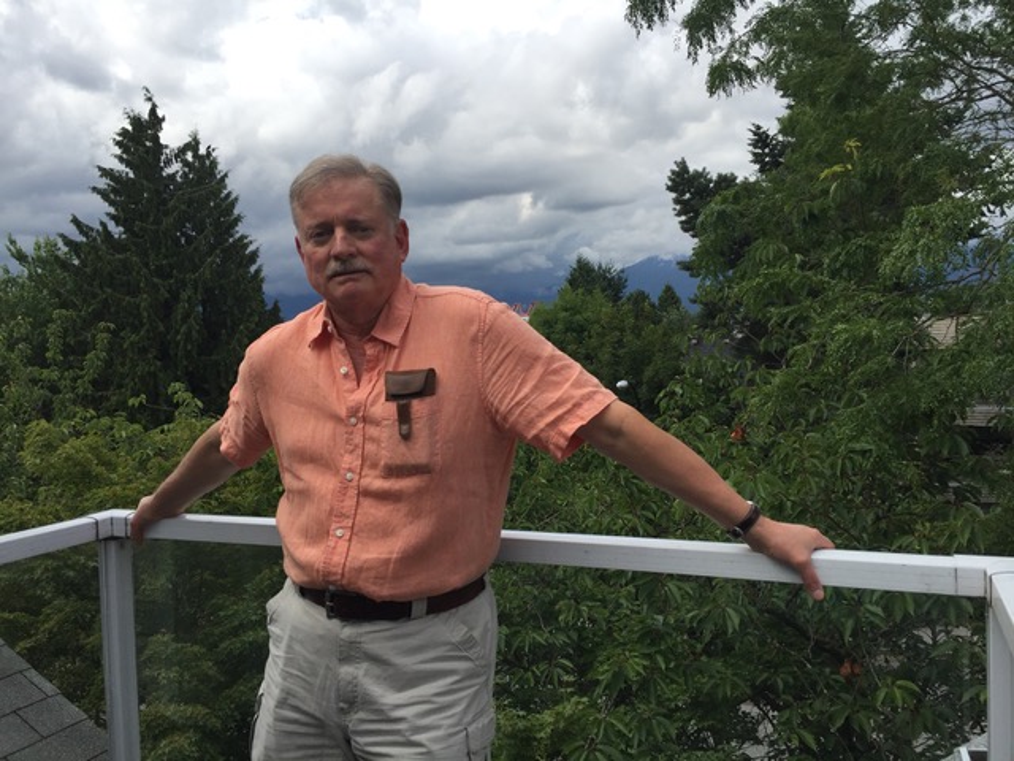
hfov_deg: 61.7
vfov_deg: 48.2
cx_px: 507
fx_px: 849
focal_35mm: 29
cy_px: 380
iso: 32
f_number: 2.2
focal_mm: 4.15
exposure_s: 1/1883
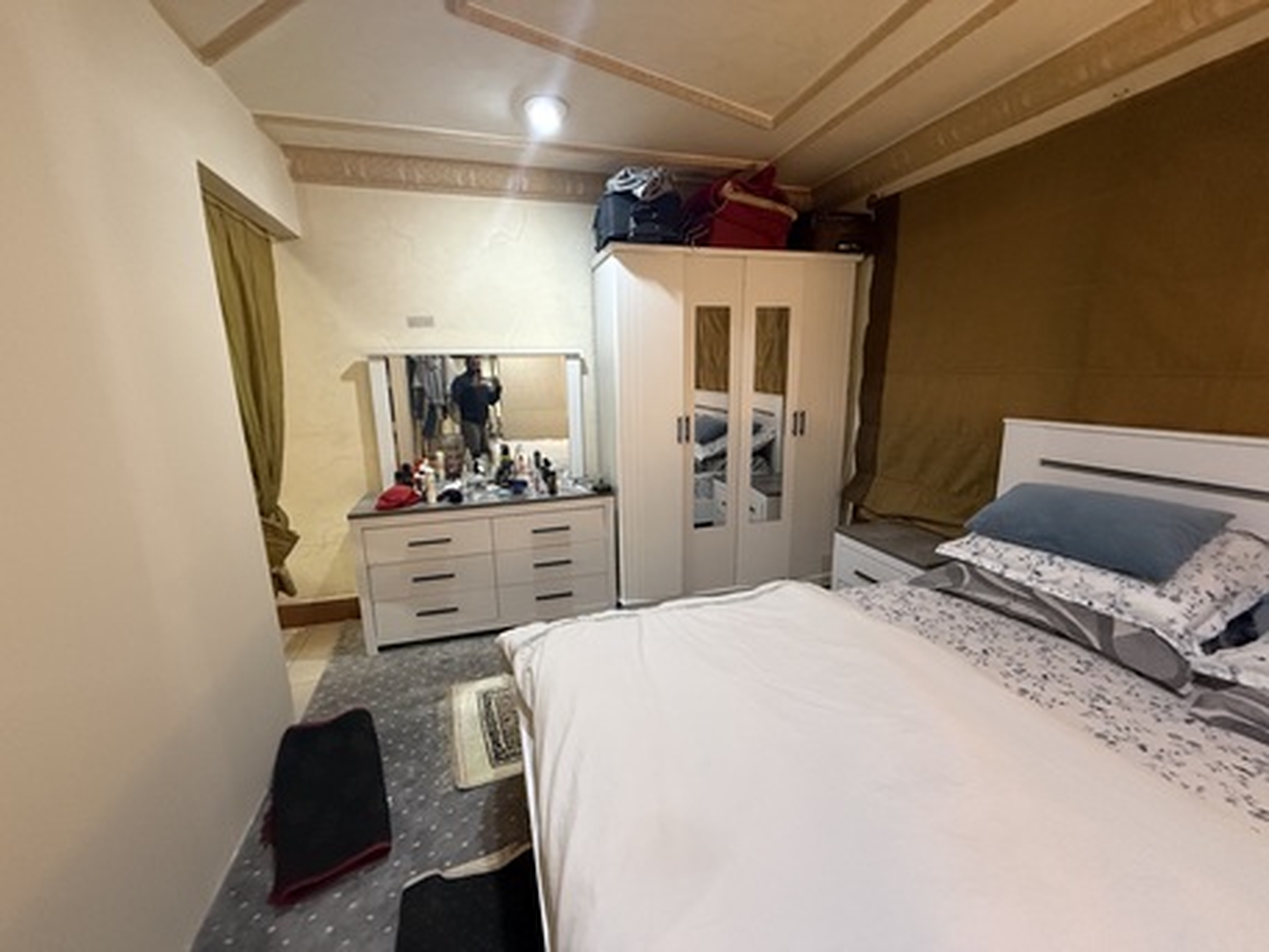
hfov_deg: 102.0
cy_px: 476
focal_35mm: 14
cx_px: 634
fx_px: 513
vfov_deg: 85.7
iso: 800
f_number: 2.2
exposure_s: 1/60
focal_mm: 2.22
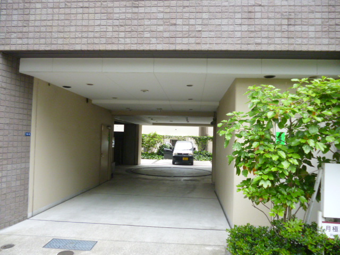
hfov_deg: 63.4
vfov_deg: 49.7
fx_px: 275
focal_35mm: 28
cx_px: 170
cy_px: 128
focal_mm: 5
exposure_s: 1/400
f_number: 3.1
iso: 400
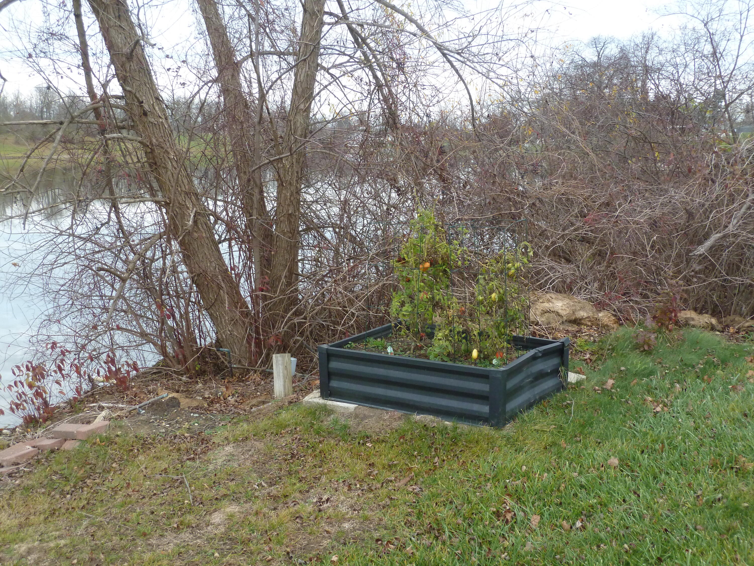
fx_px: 806
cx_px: 377
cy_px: 283
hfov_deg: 50.1
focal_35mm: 37
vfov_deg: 38.7
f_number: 3.6
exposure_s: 1/250
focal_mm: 6.1
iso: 250
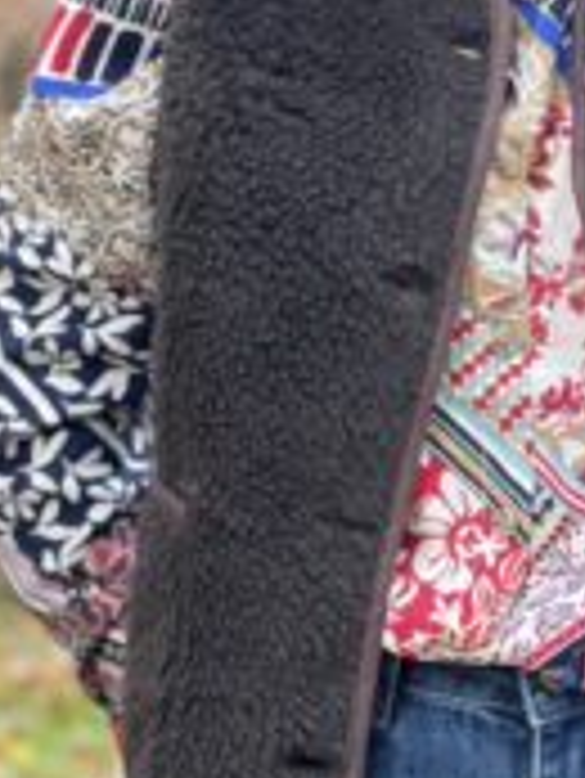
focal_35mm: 120
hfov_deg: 12.2
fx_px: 2701
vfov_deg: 16.2
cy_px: 85
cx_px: 621
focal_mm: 6
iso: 80
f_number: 2
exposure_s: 1/122
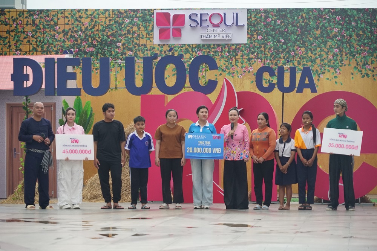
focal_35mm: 169
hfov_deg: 12.2
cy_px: 126
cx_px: 188
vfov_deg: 8.1
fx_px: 1770
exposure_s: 1/1600
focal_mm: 169
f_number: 8
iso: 3200
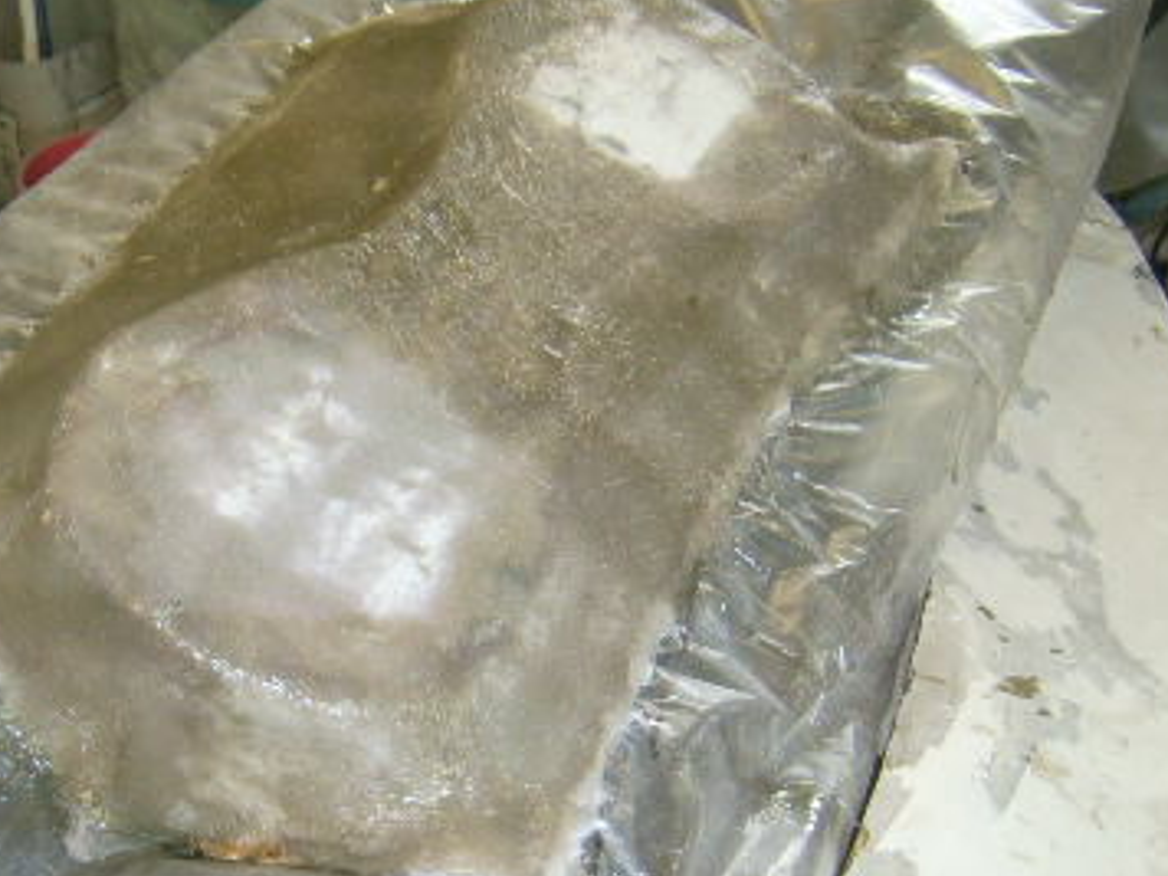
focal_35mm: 63
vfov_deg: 23.2
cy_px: 568
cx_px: 315
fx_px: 2126
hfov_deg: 30.3
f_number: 2.8
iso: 100
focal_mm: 5.95
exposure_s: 1/60
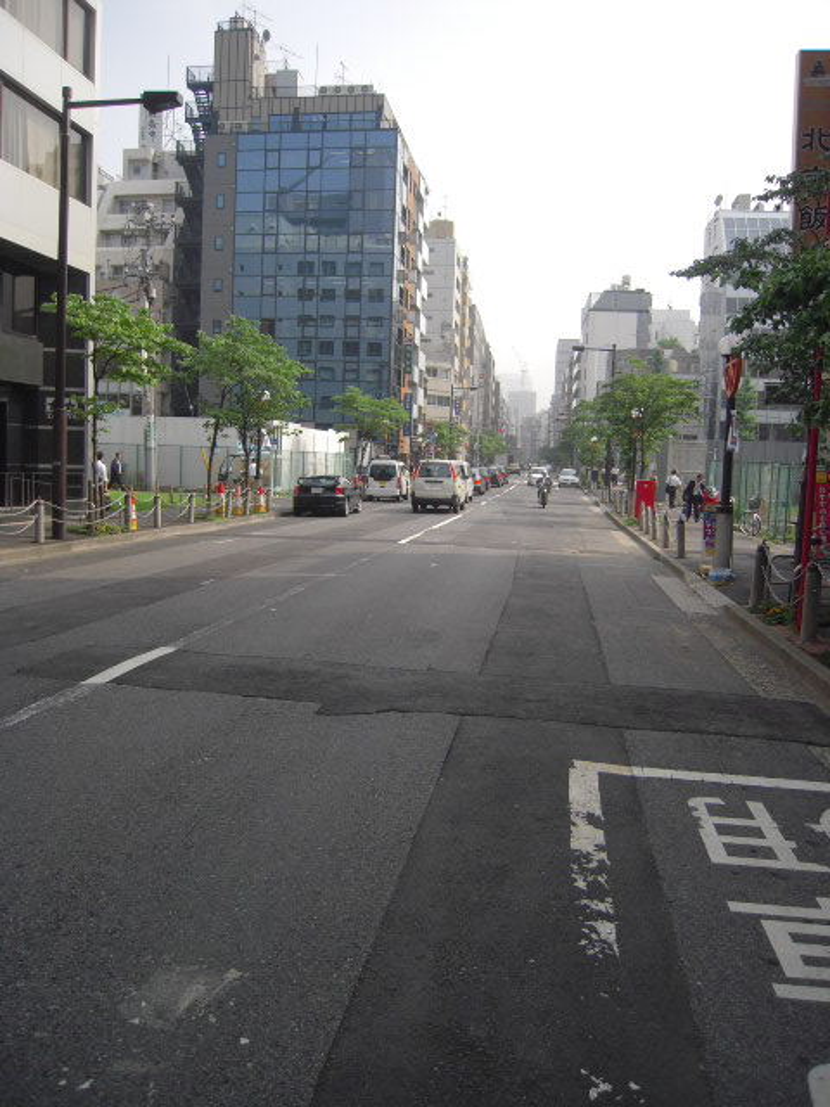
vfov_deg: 63.4
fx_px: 895
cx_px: 415
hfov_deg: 49.7
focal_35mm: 28
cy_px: 554
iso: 100
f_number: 5.4
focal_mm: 5
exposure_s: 1/250
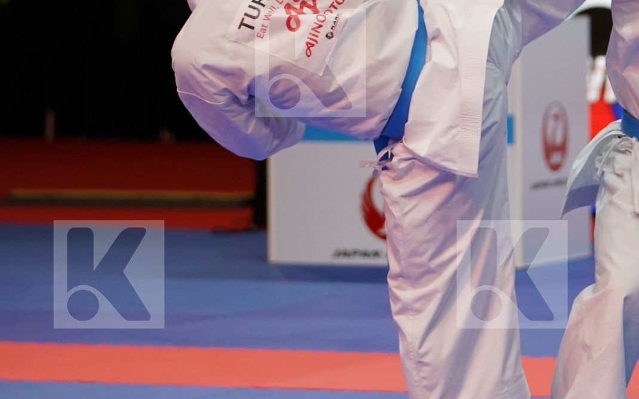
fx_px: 5799
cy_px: 63
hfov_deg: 6.3
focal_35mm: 333
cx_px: 512
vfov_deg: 3.9
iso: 2500
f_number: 2.8
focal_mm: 130
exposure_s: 1/500
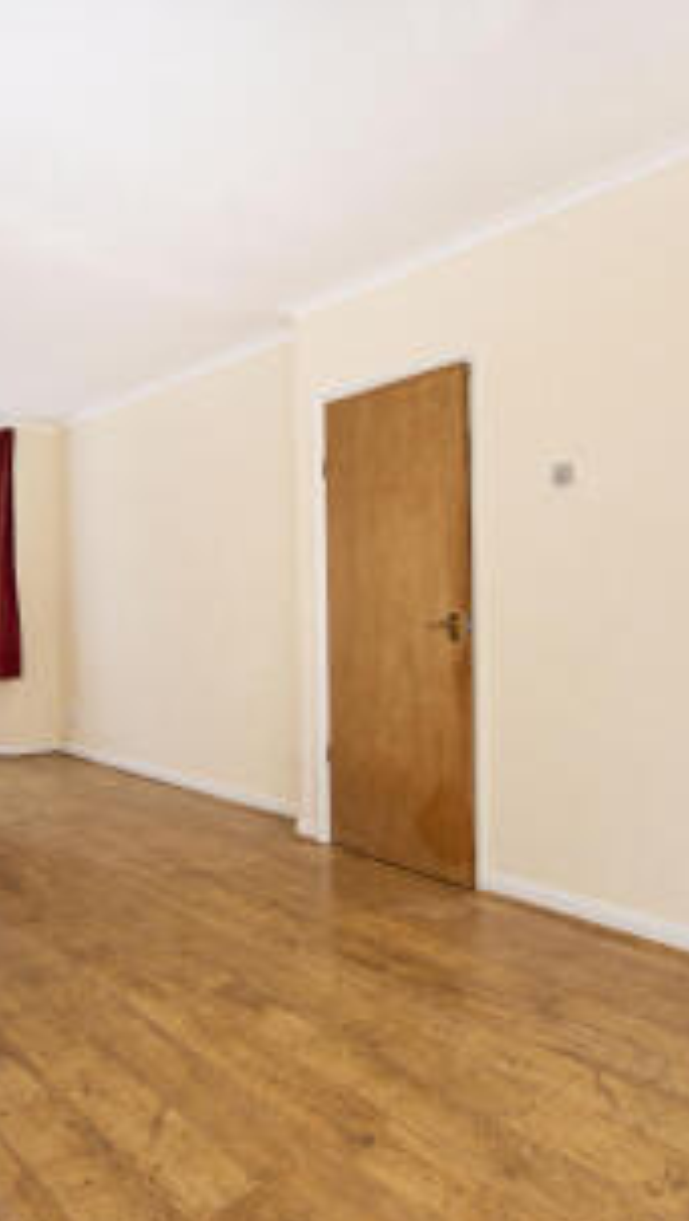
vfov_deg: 78.6
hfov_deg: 49.6
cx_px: 334
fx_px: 745
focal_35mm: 23
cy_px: 627
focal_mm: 14
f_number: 7.1
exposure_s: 1/80
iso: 400
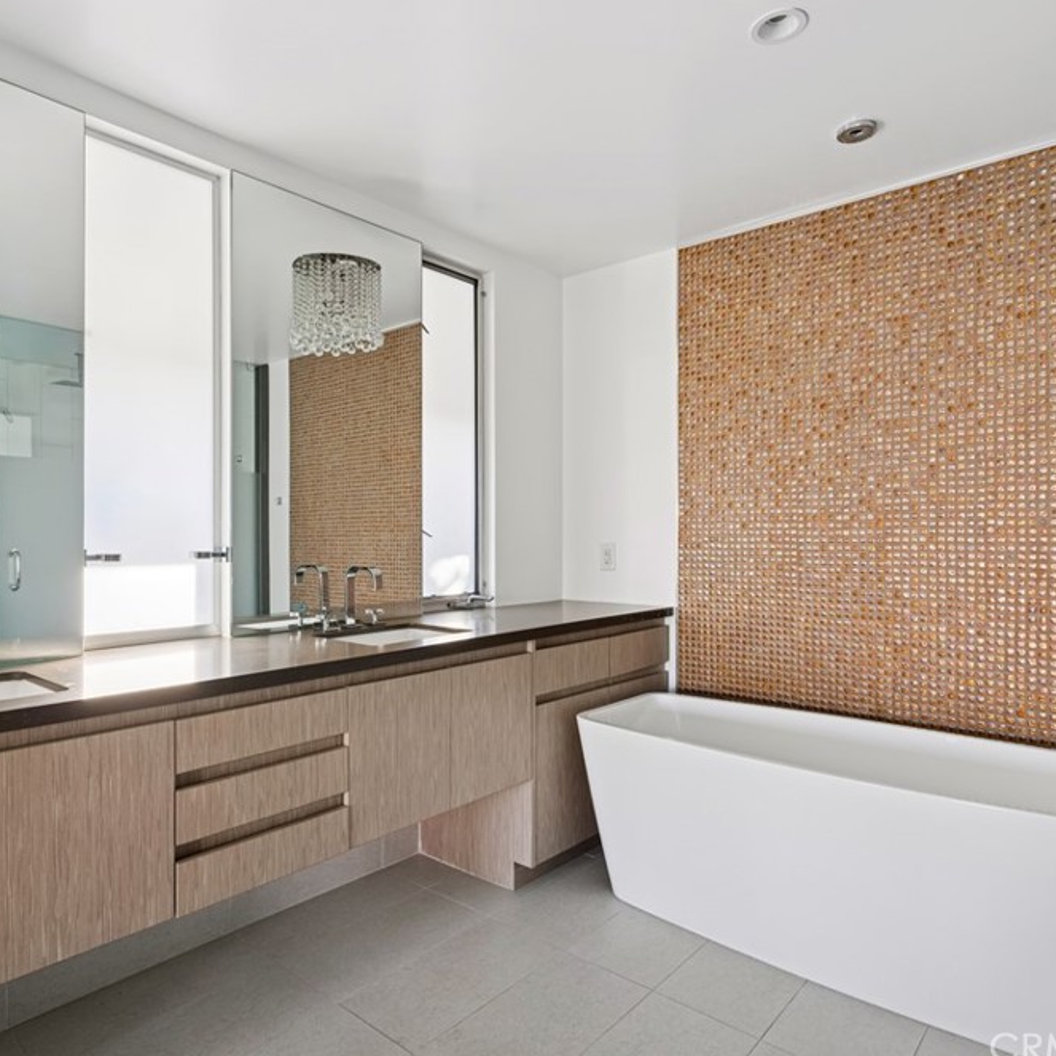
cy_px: 528
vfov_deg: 72.1
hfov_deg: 72.0
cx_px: 476
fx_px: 725
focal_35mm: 21
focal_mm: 16
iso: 320
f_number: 9
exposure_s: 1/10
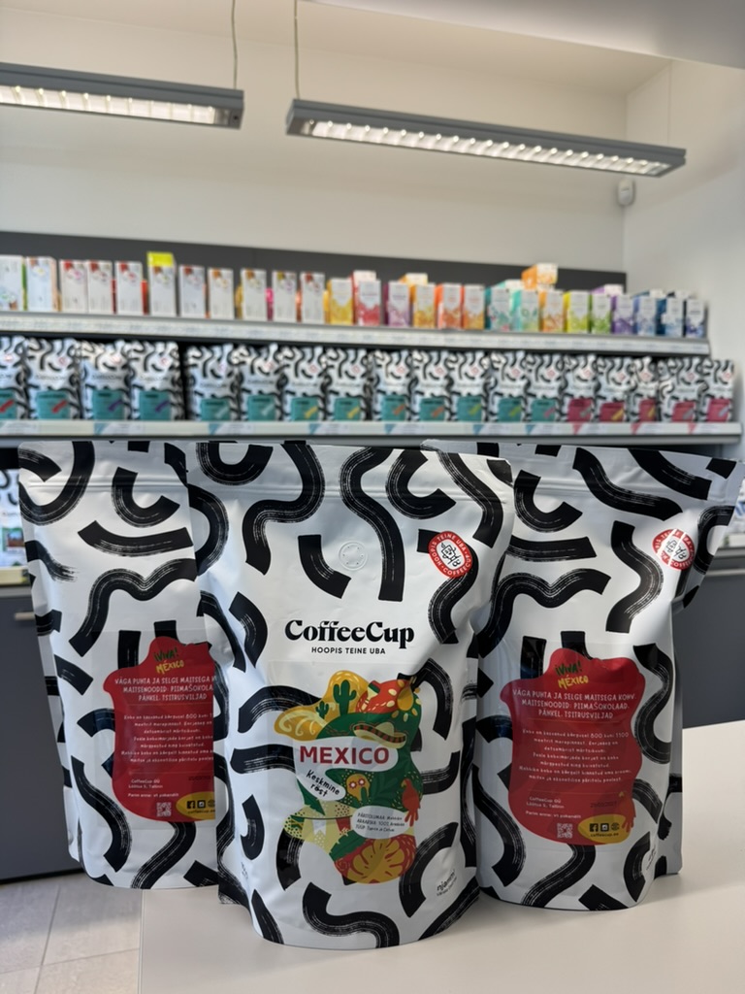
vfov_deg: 71.6
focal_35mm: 24
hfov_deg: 56.8
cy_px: 497
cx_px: 372
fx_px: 689
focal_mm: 6.76
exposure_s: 1/100
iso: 64
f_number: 1.78
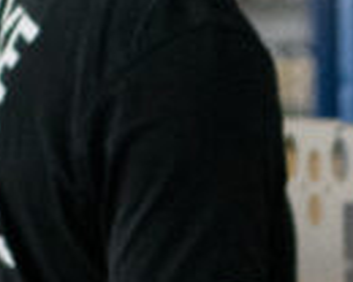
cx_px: 679
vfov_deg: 2.3
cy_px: 193
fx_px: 7136
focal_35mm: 683
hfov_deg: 2.8
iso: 1600
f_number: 2.8
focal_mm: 70
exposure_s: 1/800
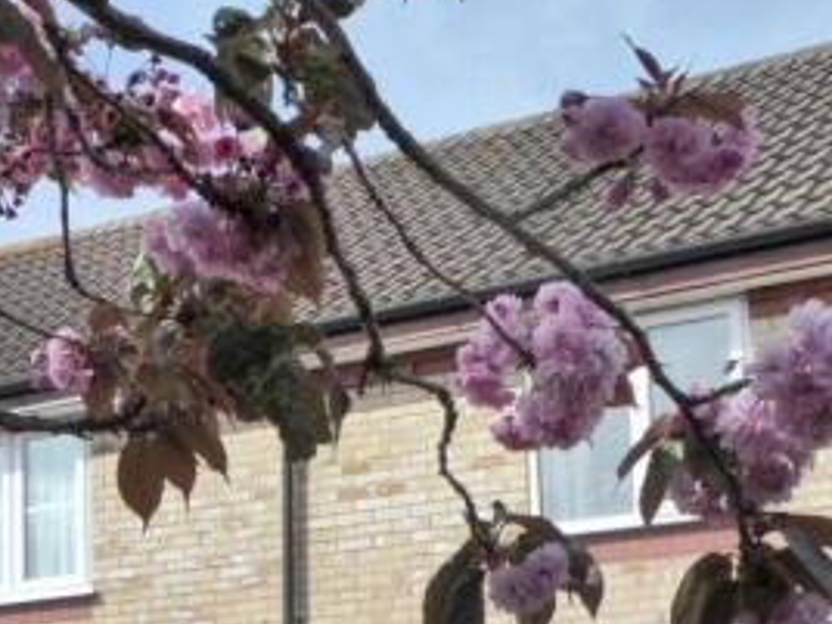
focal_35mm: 76
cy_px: 657
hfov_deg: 24.1
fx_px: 1827
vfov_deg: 18.7
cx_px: -70
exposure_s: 1/1600
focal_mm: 6.3
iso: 400
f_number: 3.7
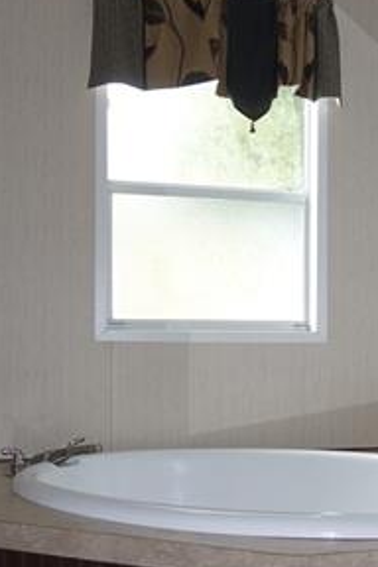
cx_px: 305
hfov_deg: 26.5
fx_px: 787
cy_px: 343
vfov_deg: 39.4
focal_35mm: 50
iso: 125
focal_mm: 8.8
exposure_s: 1/80
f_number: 1.8
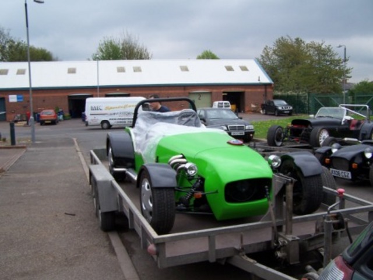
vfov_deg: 37.7
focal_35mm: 38
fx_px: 409
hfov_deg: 49.0
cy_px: 140
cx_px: 186
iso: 80
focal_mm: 6.3
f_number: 2.8
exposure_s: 1/800
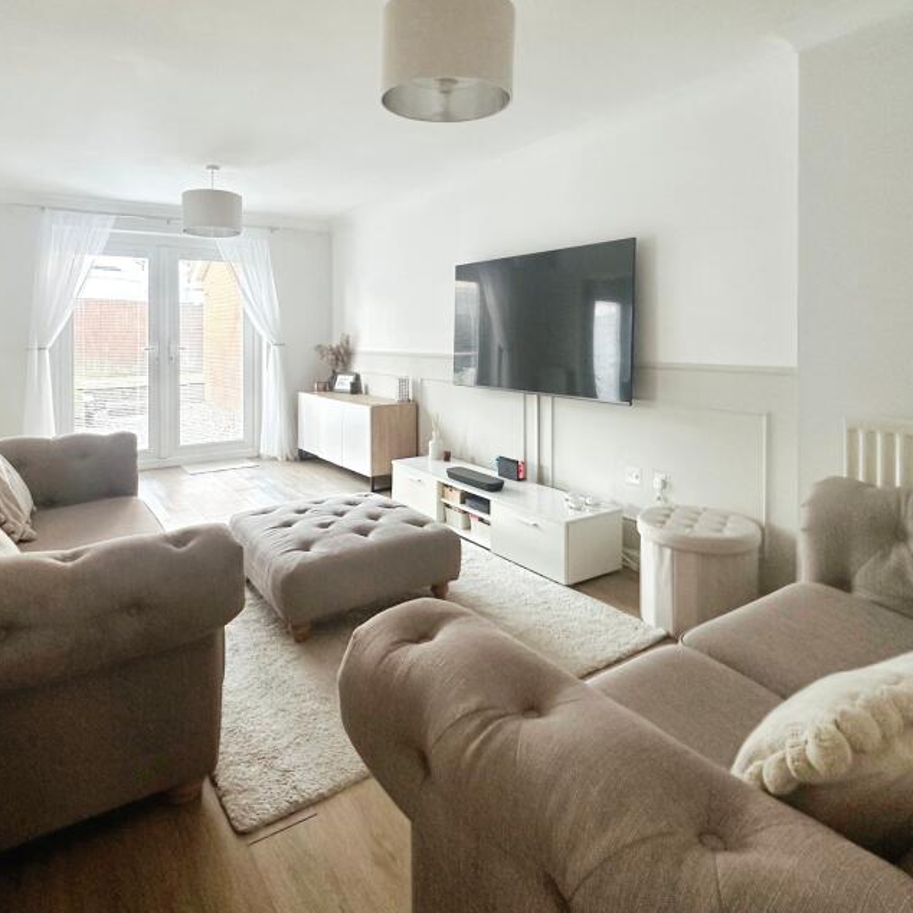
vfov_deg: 74.4
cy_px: 387
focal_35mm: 20
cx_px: 409
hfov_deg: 74.6
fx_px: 597
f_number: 2.2
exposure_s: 1/99
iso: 200
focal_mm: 2.22
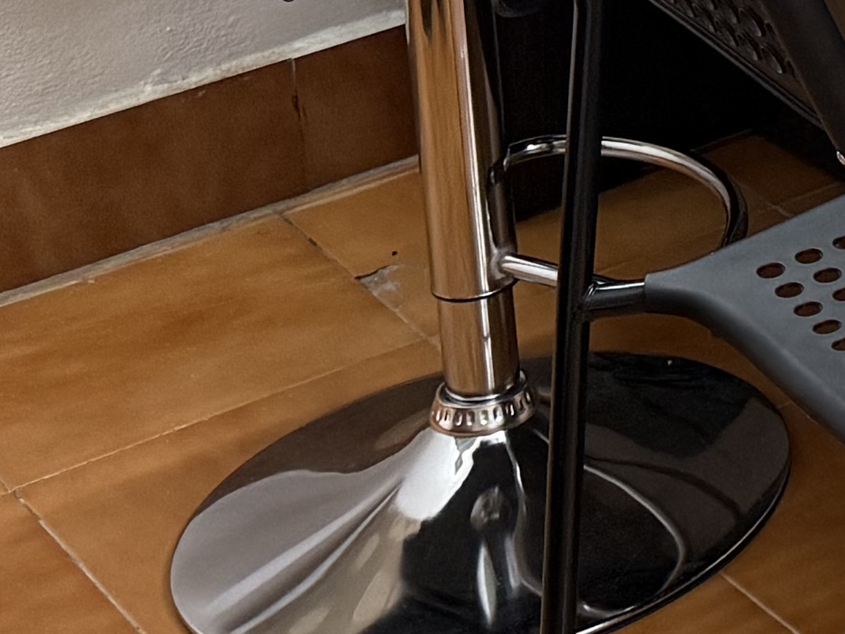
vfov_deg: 10.5
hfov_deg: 12.8
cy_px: -677
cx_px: 1852
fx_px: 3124
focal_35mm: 128
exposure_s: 1/50
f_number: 1.78
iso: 160
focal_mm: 6.76
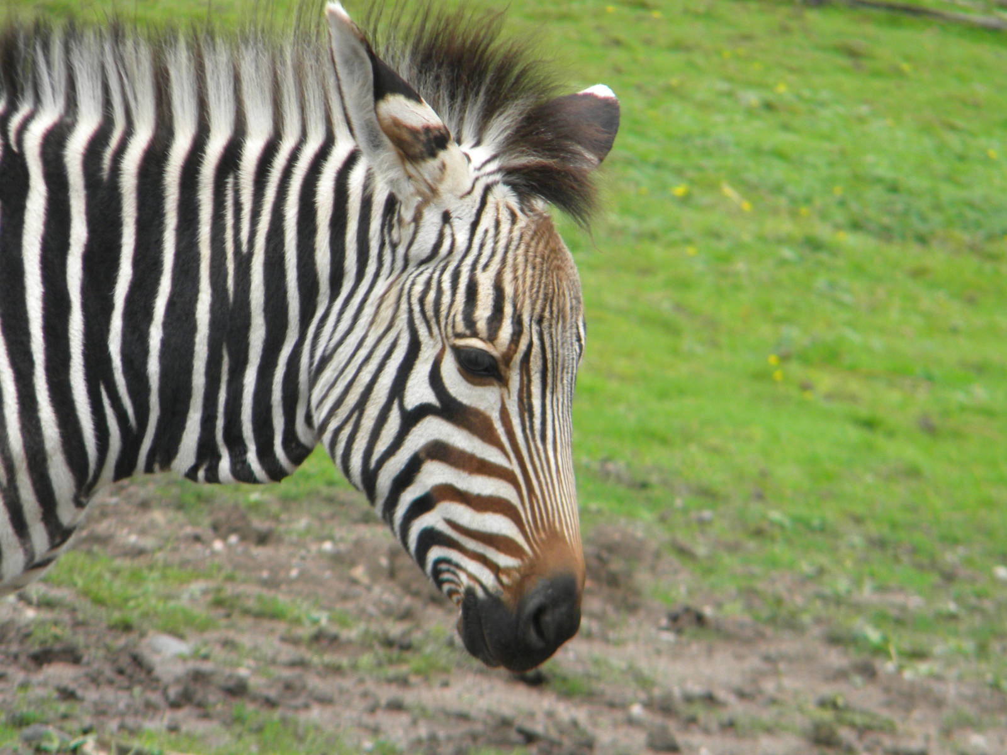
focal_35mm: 414
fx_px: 12044
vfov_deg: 3.6
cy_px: 378
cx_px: 504
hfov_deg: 4.8
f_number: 5.4
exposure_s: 1/250
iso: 130
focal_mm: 75
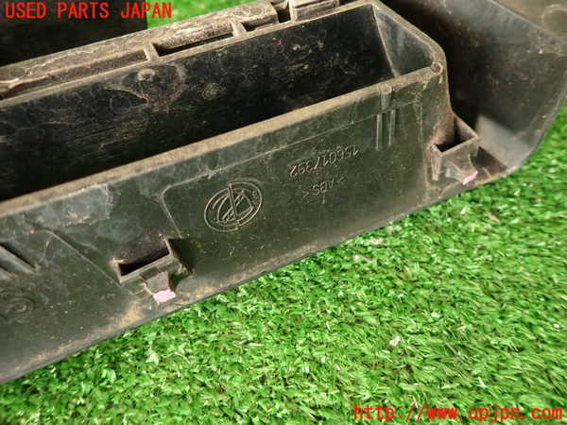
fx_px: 409
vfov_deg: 54.9
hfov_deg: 69.4
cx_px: 284
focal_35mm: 25
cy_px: 212
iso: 200
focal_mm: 4.5
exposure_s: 1/40
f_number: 2
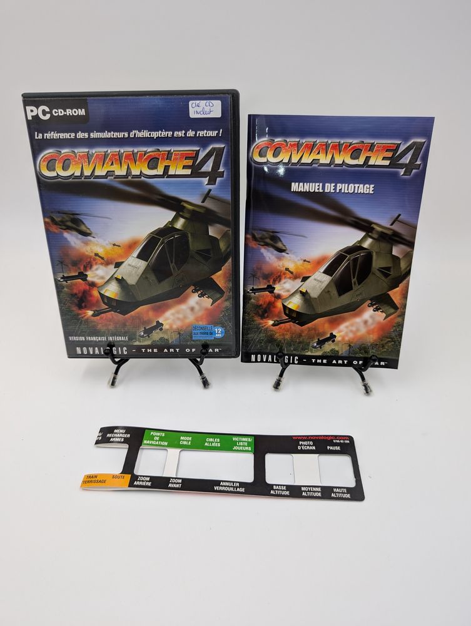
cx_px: 236
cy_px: 313
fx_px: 434
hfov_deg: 56.9
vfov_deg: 71.5
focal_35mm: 24
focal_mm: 6.9
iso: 73
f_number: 1.68
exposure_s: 1/39.1
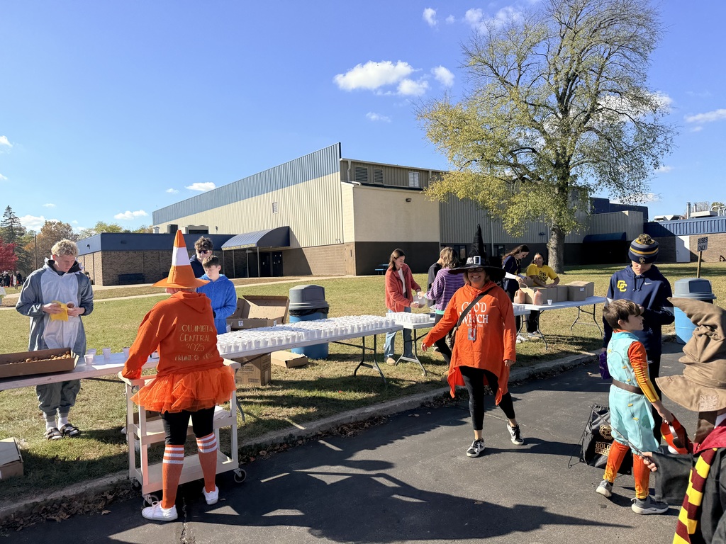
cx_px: 363
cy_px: 272
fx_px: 503
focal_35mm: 24
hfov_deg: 71.6
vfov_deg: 56.8
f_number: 1.78
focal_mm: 6.76
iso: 80
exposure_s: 1/3759
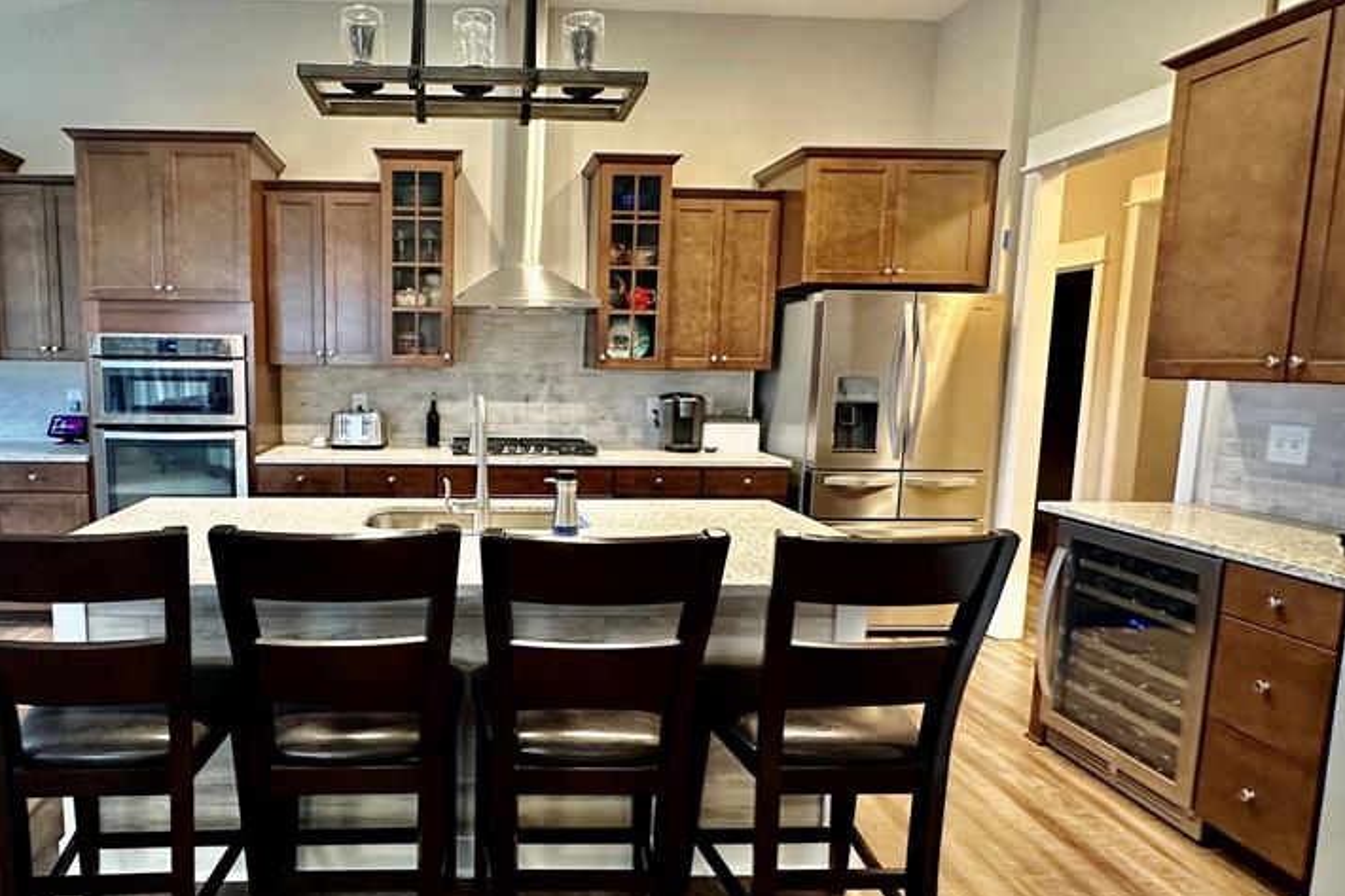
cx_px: 483
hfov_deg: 79.3
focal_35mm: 21
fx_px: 784
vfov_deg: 59.5
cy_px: 453
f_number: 2.2
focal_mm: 2.22
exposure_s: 1/60
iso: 500
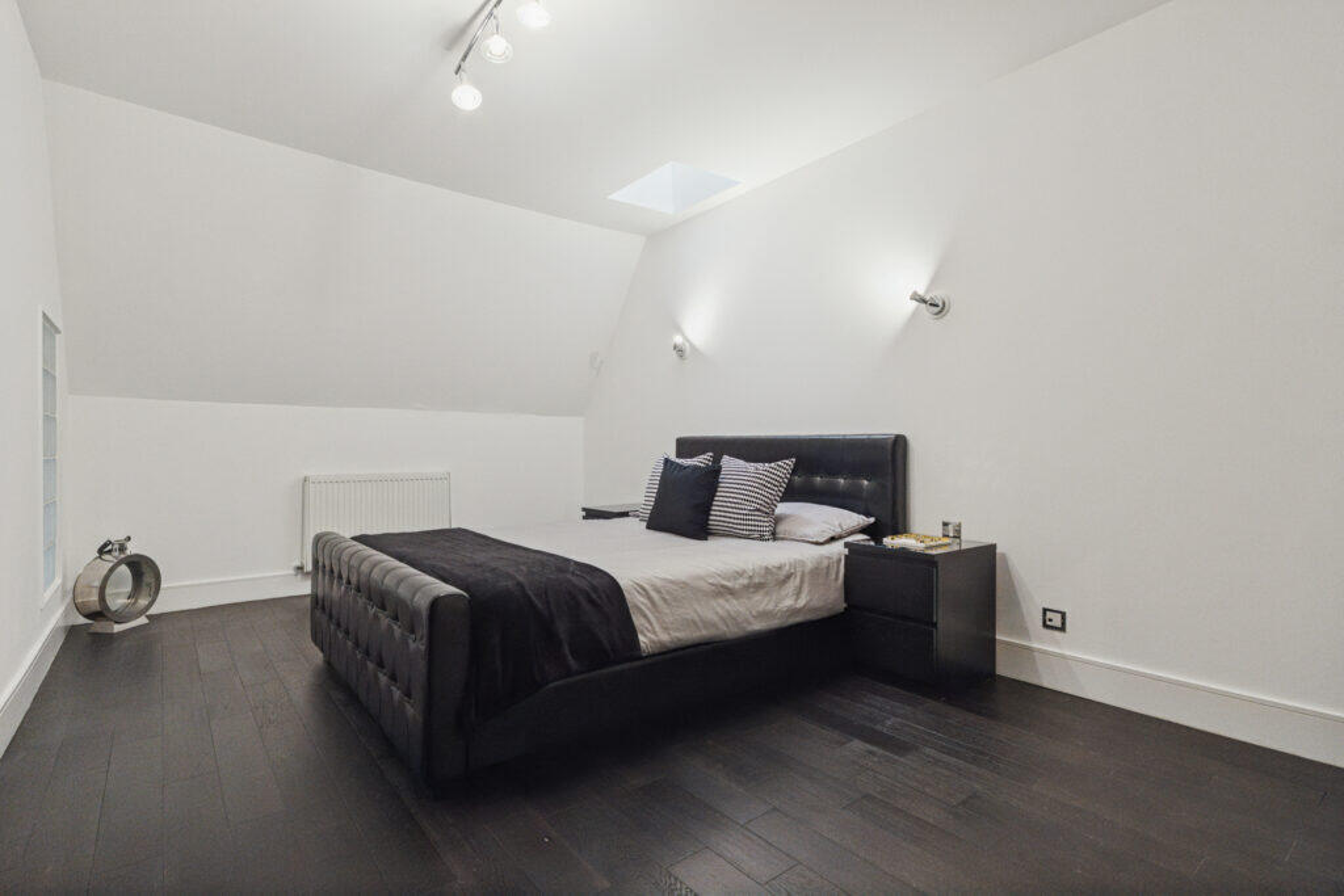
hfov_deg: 95.0
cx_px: 672
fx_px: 616
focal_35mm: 16
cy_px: 448
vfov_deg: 72.1
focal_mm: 11
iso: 1250
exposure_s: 1/30
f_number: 5.6
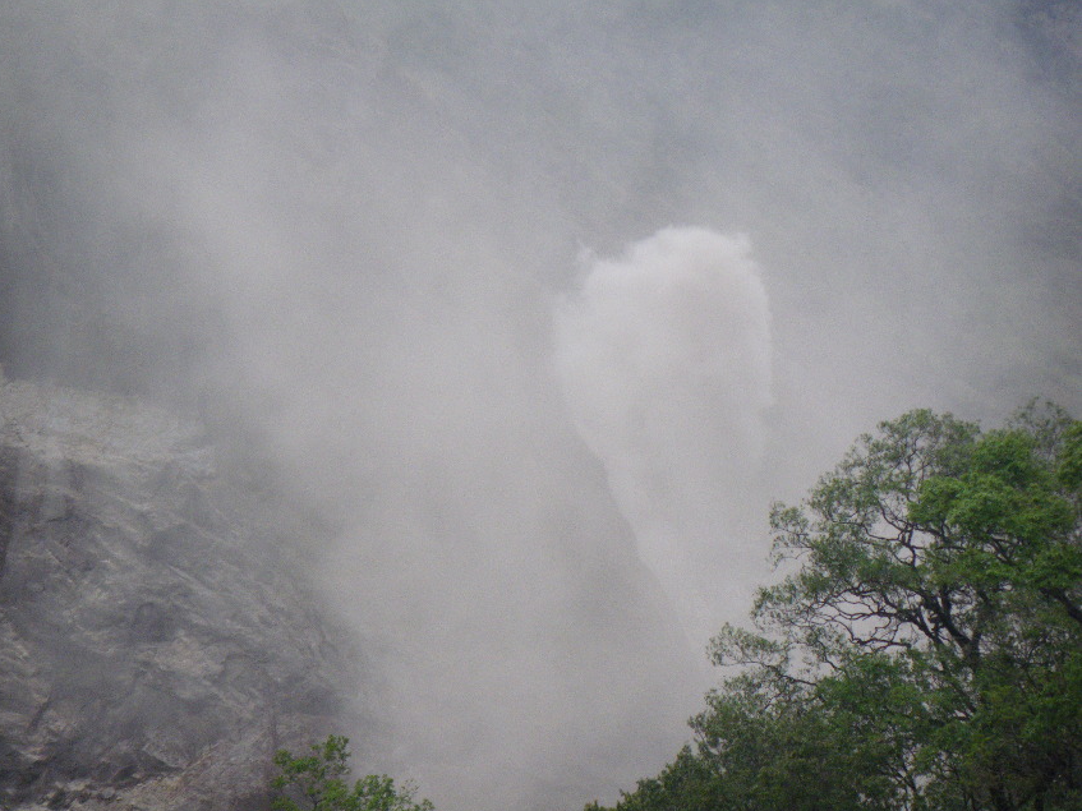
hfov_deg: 14.0
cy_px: 406
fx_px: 4407
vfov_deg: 10.5
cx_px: 538
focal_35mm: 141
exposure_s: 1/250
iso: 320
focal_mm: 25
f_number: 5.5
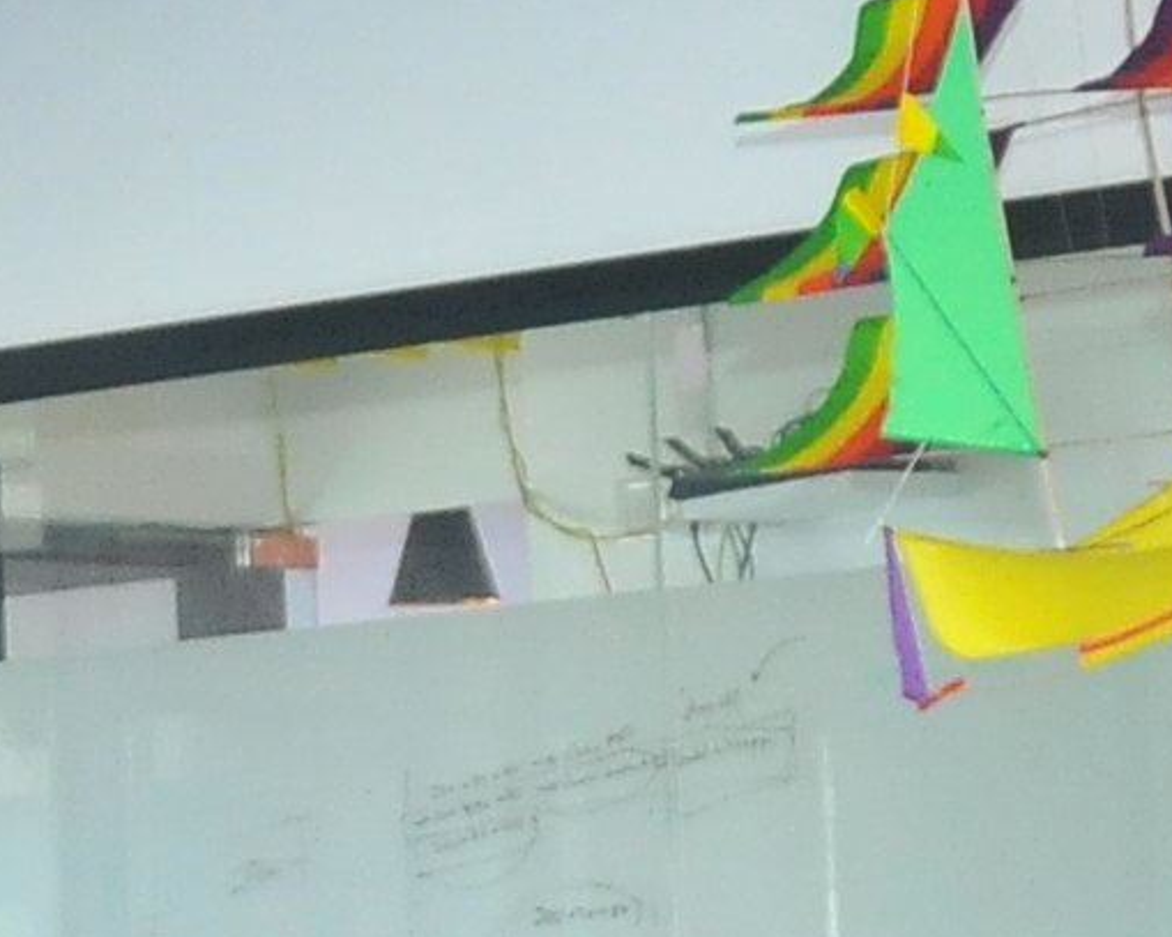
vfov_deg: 3.7
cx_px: 168
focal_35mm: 415
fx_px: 14391
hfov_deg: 4.7
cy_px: 1427
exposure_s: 1/80
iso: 1000
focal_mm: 35
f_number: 4.5
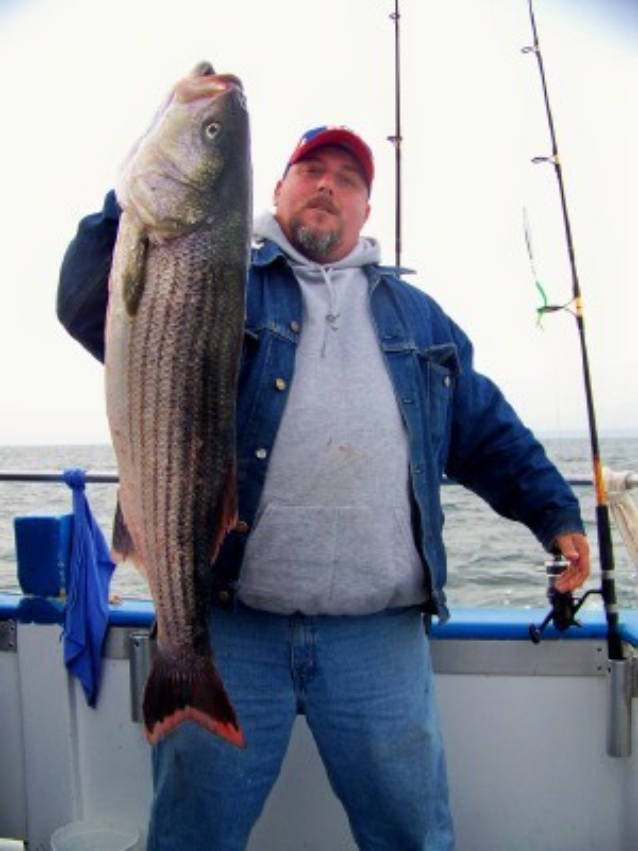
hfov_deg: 39.7
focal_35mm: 36
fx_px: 885
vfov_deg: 51.4
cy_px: 426
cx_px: 319
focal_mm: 5.85
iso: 64
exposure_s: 1/250
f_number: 2.8
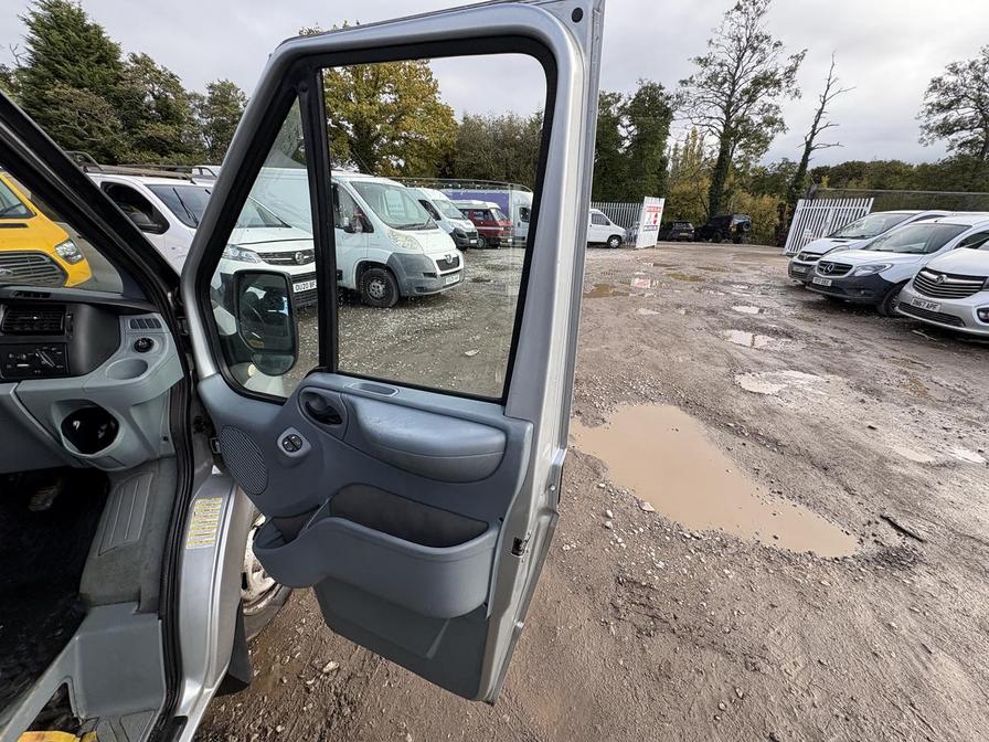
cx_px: 494
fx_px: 400
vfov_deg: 85.7
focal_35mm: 14
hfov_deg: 102.1
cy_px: 371
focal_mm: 2.22
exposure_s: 1/488
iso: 40
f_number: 2.2
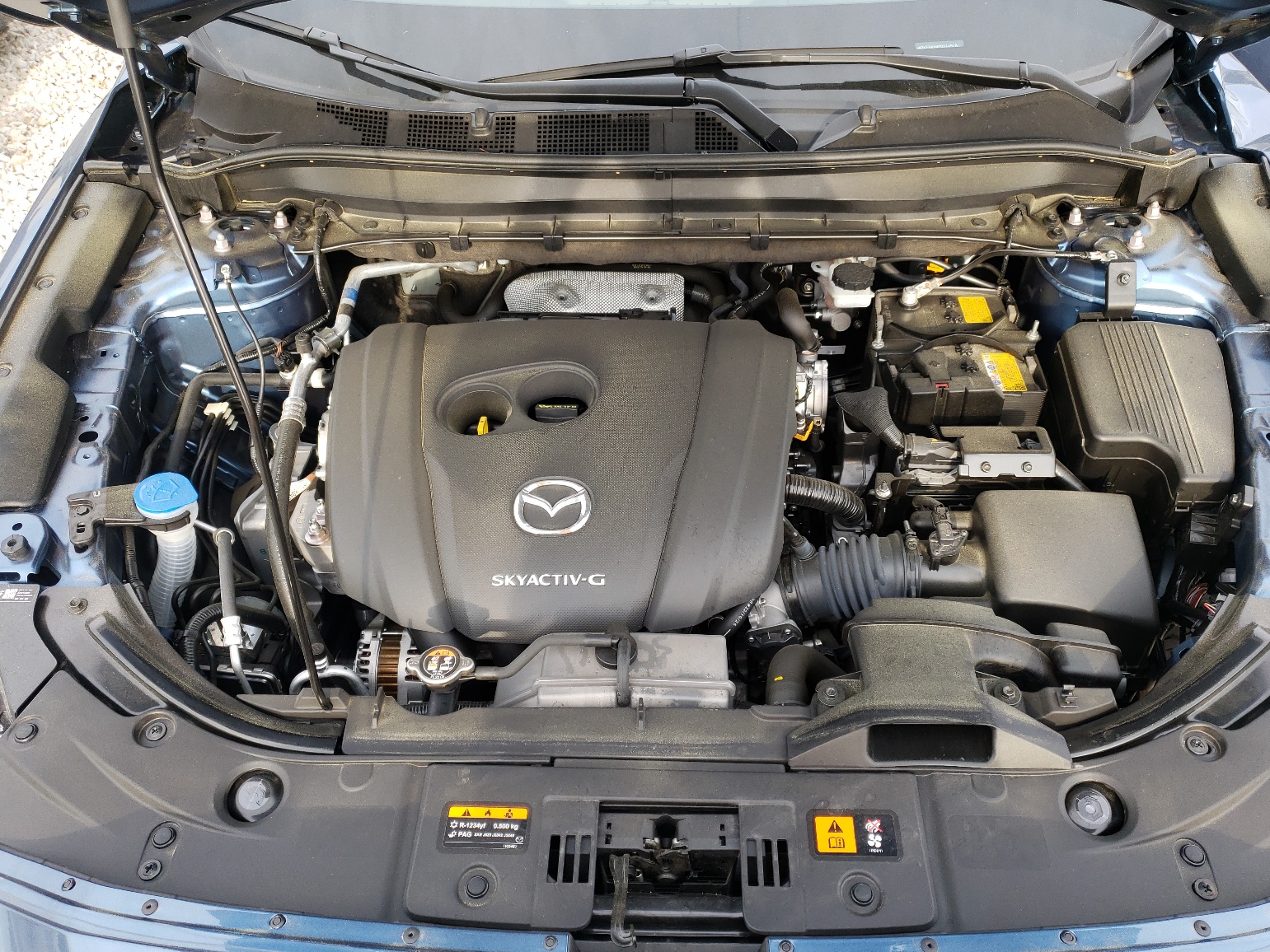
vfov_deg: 51.4
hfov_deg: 65.3
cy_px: 480
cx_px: 654
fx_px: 991
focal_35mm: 27
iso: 50
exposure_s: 1/161
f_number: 1.5
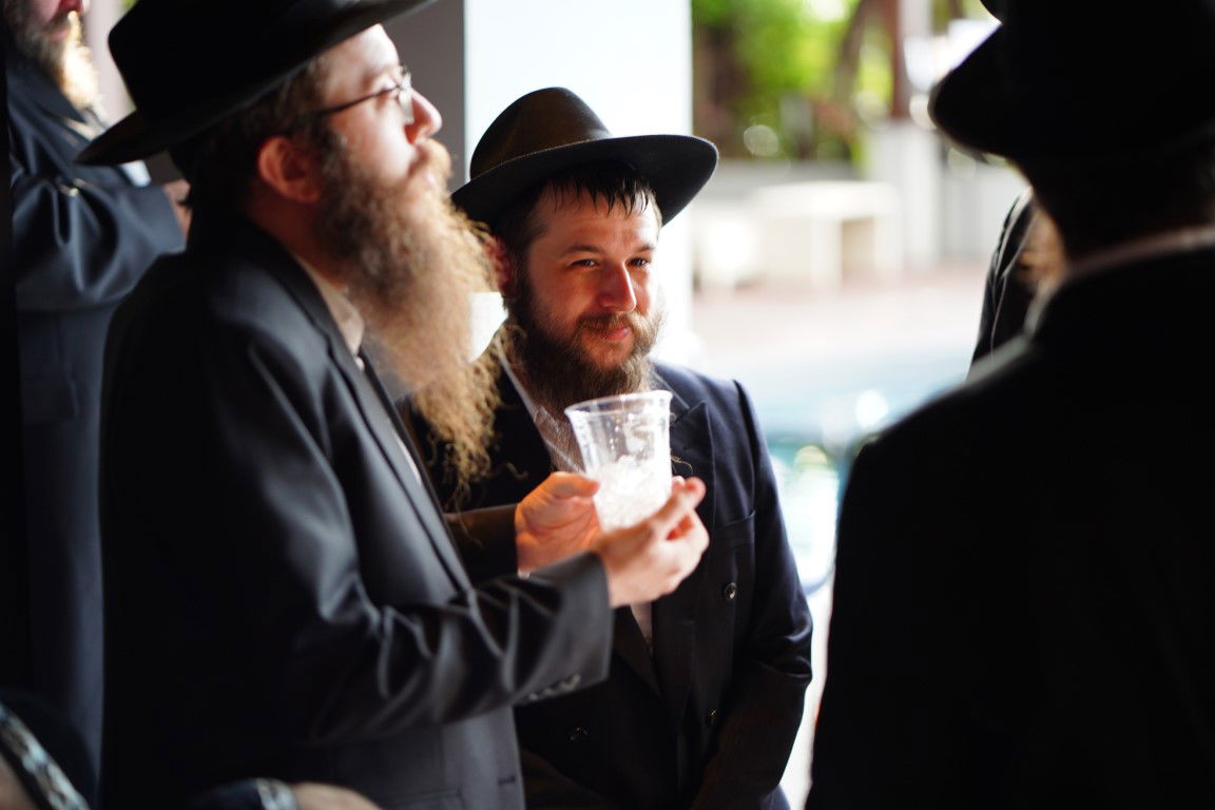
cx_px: 608
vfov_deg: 16.1
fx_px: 2869
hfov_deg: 23.9
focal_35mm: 85
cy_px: 405
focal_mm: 85
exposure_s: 1/250
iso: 400
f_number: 1.8
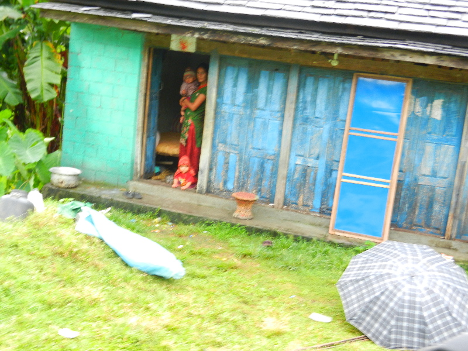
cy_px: 176
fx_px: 608
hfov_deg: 42.1
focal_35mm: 45
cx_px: 234
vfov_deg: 32.2
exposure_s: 1/40
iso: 250
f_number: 4.2
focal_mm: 8.2
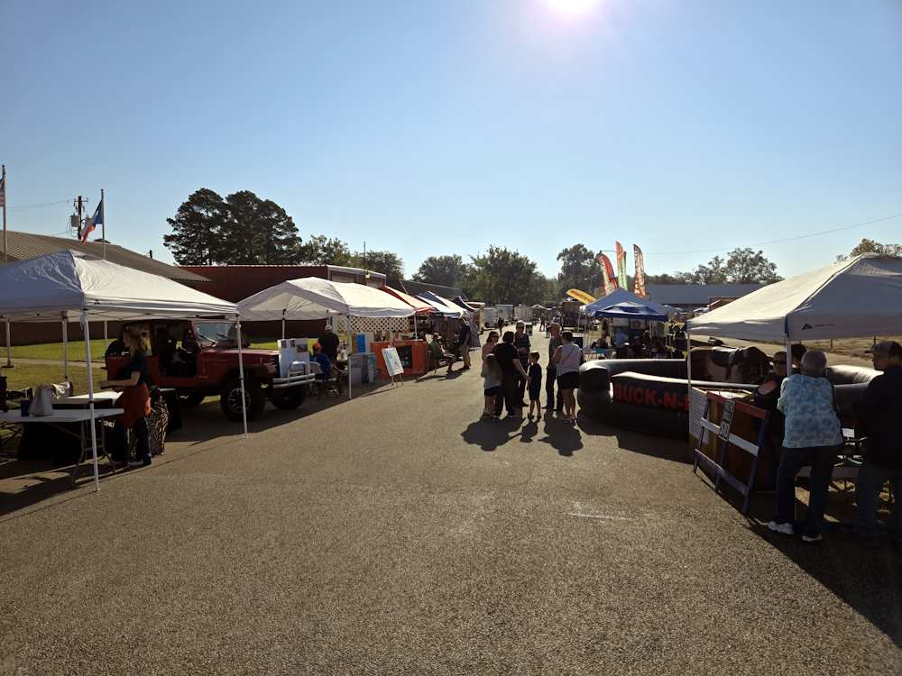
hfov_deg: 73.9
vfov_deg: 58.9
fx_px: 599
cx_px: 451
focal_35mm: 23
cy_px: 338
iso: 25
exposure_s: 1/4185
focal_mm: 5.4
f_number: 1.8
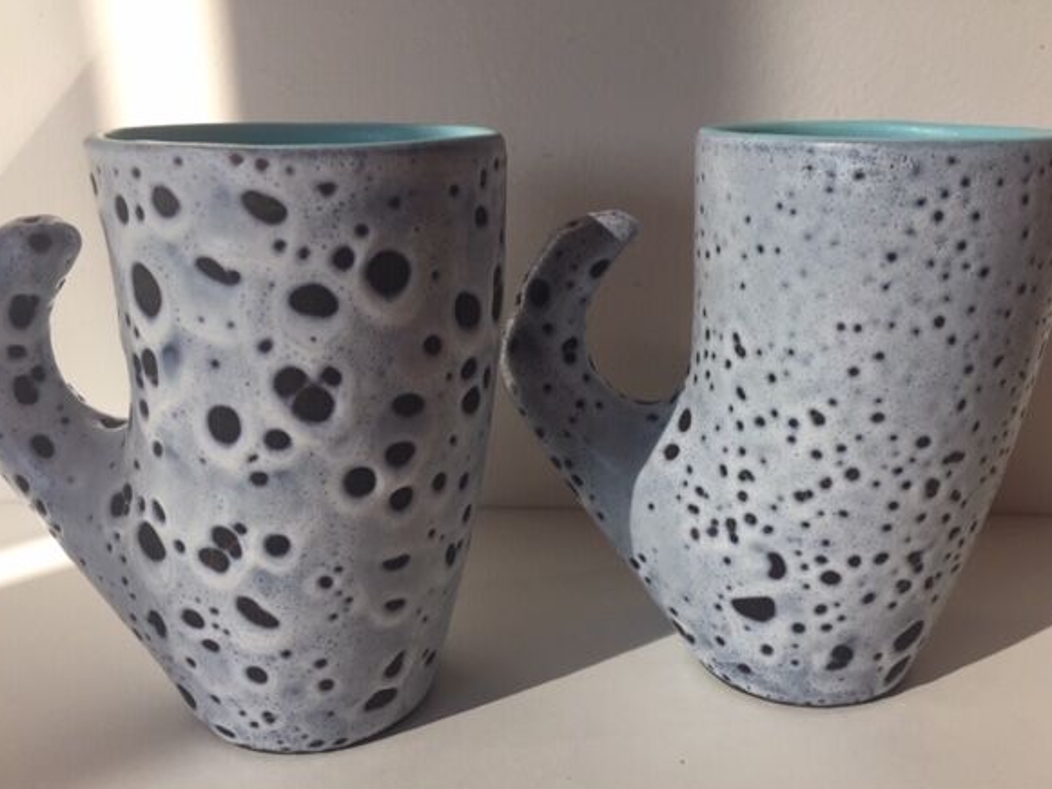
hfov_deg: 56.8
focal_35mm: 32
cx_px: 528
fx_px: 972
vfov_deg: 44.1
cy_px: 432
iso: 32
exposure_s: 1/311
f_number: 2.2
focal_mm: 4.15
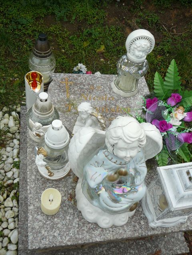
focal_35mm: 35
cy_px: 128
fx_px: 259
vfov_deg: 52.6
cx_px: 96
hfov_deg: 40.7
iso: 80
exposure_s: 1/200
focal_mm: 5.2
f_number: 2.8
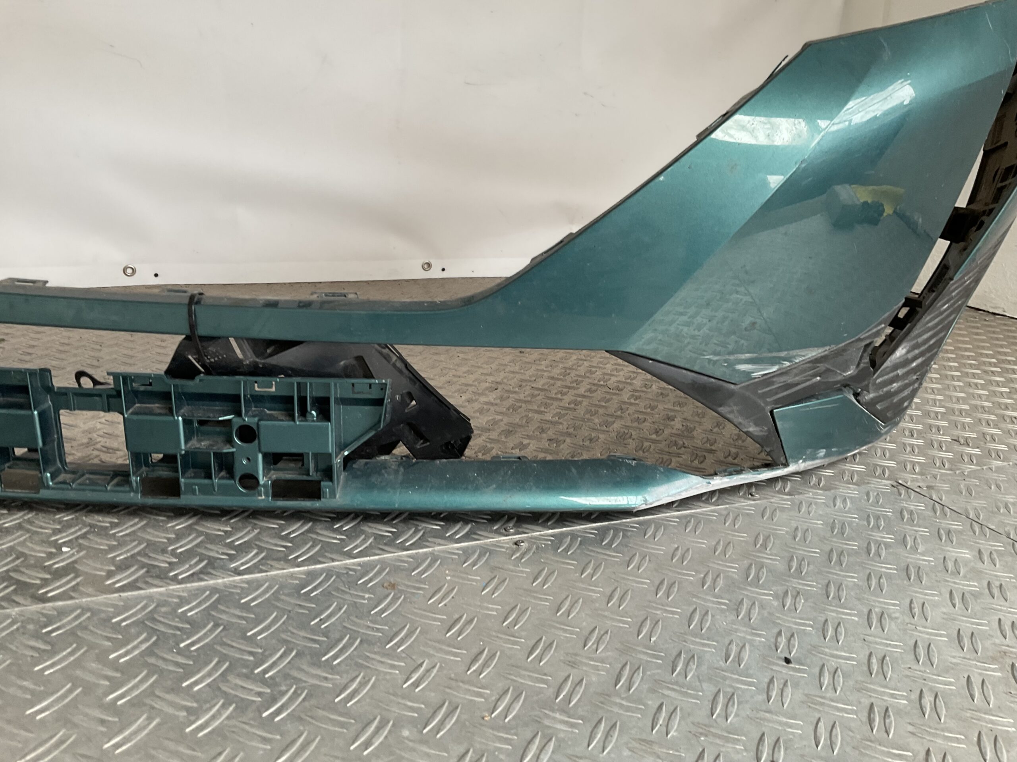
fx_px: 852
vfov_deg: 48.2
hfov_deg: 61.7
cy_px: 381
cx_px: 508
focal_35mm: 29
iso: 50
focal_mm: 3
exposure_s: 1/50
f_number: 1.8
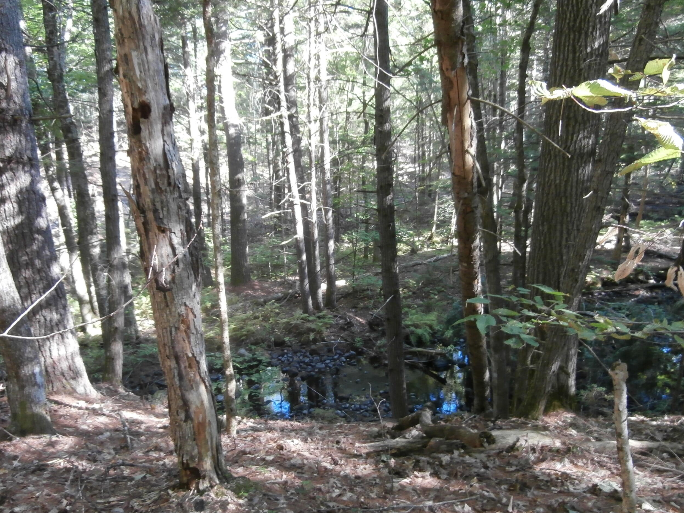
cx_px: 307
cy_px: 274
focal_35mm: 29
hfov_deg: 61.5
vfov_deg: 48.2
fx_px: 573
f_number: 3
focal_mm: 4.2
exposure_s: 1/30
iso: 200
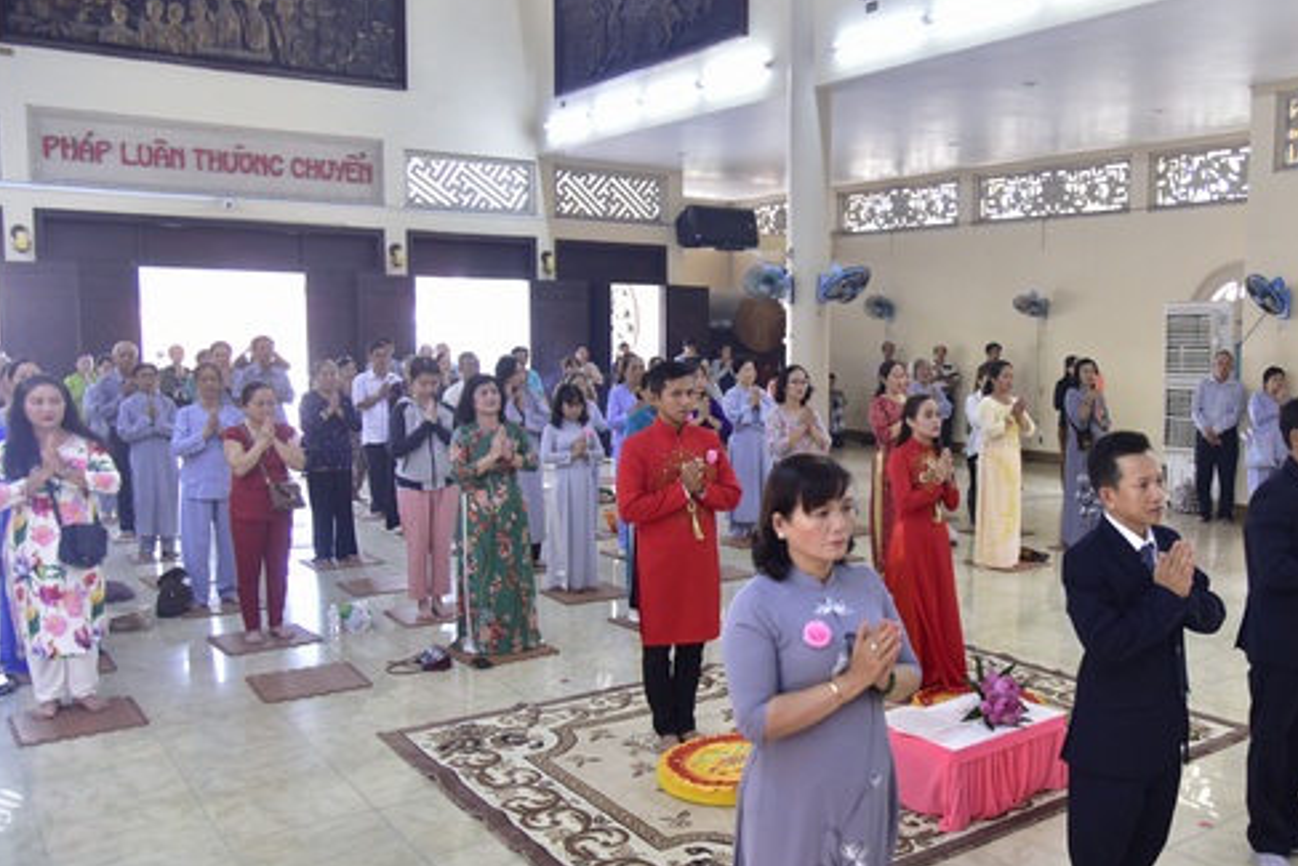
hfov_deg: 57.5
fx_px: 1154
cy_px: 450
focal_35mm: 32
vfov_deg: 41.1
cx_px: 856
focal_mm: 24
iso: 800
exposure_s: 1/50
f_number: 4
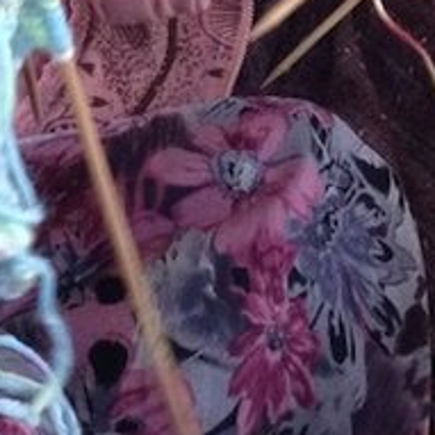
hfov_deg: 10.3
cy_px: -323
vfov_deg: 10.0
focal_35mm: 166
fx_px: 2360
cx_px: -123
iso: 320
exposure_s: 1/20
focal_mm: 4.28
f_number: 2.4
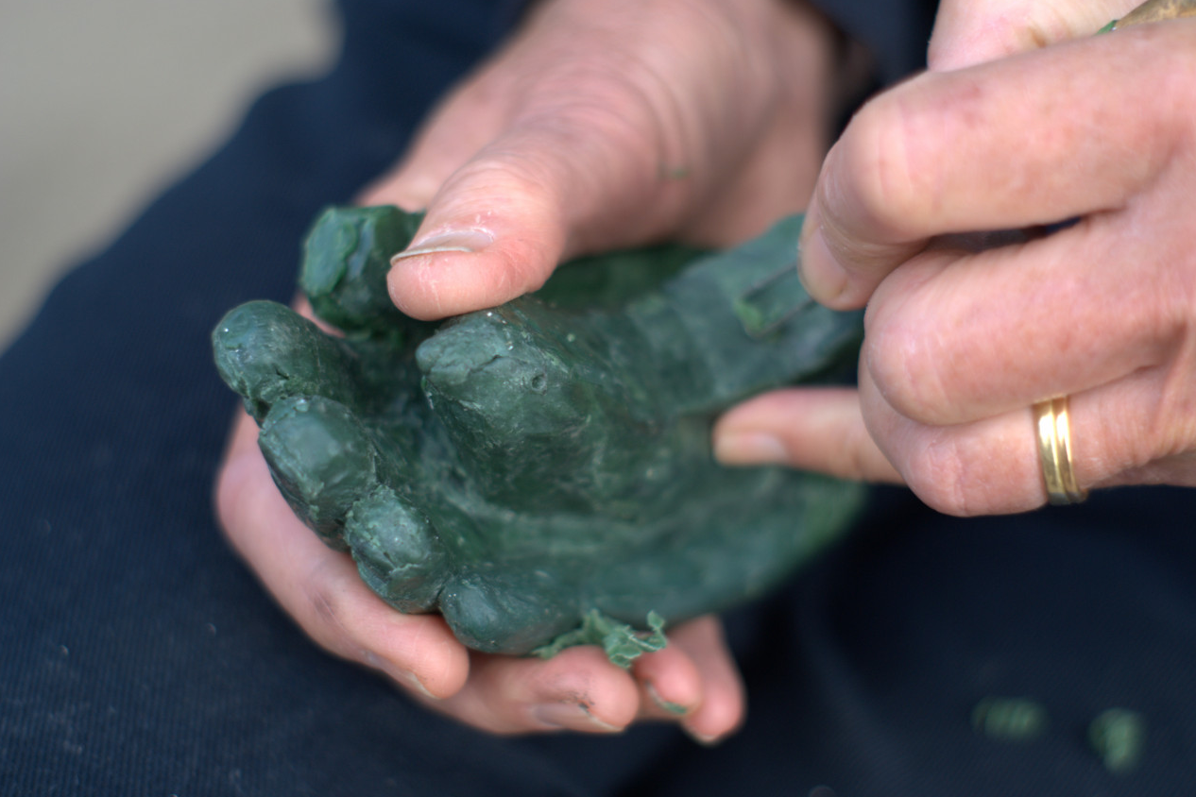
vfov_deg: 17.9
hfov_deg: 26.7
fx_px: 2525
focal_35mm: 76
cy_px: 401
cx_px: 592
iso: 100
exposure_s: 1/500
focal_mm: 50
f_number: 2.2
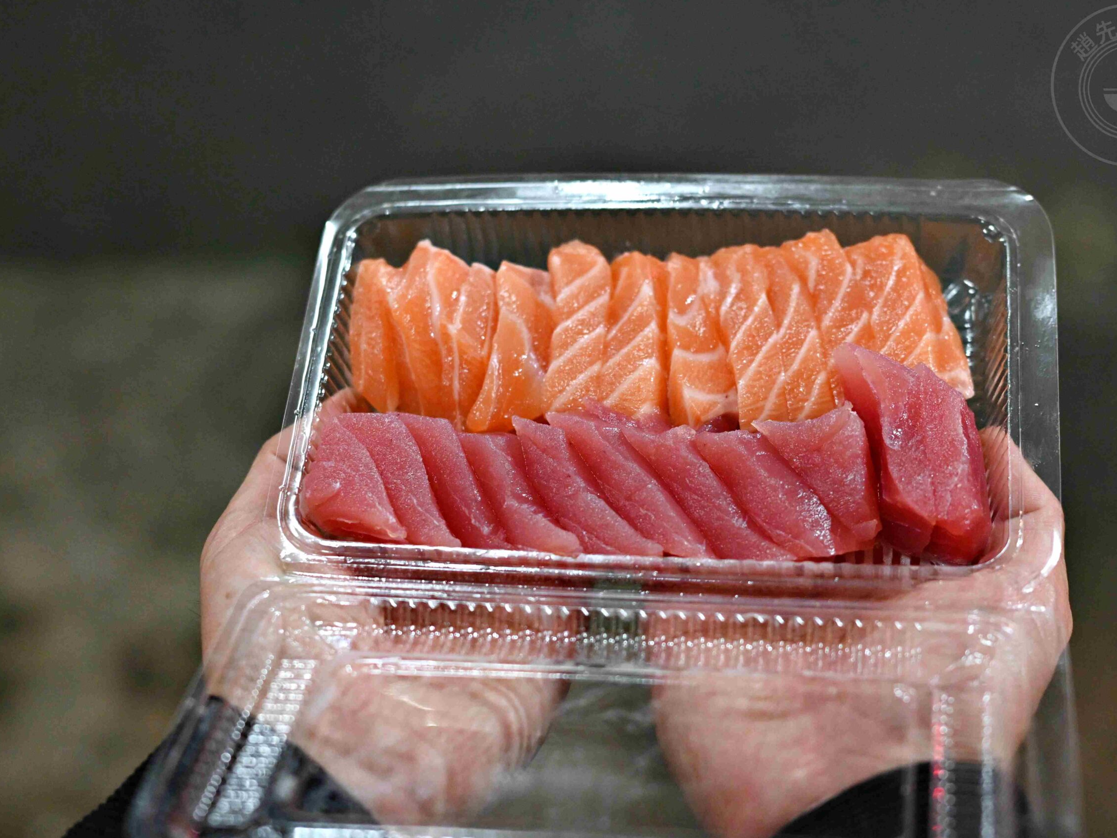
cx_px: 602
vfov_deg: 18.0
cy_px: 418
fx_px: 2646
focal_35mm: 82
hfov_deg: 23.8
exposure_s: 1/200
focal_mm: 50
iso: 2500
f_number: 2.5
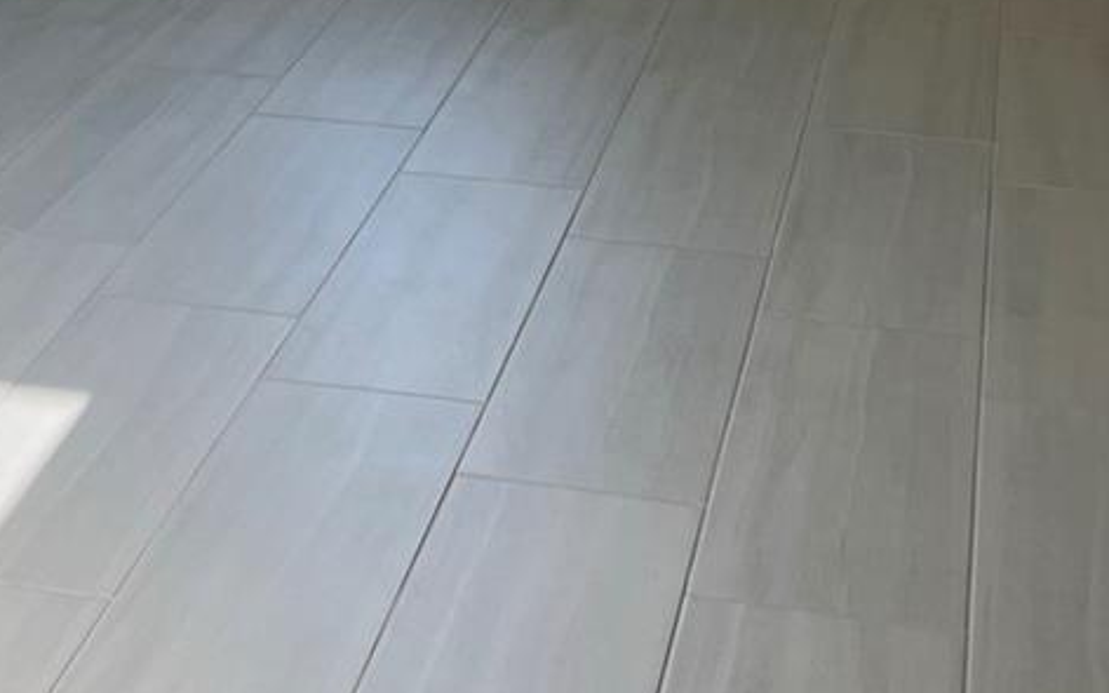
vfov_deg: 15.7
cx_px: 552
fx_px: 2116
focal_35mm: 70
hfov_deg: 29.4
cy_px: -580
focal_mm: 5.7
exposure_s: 1/441
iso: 50
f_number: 1.5
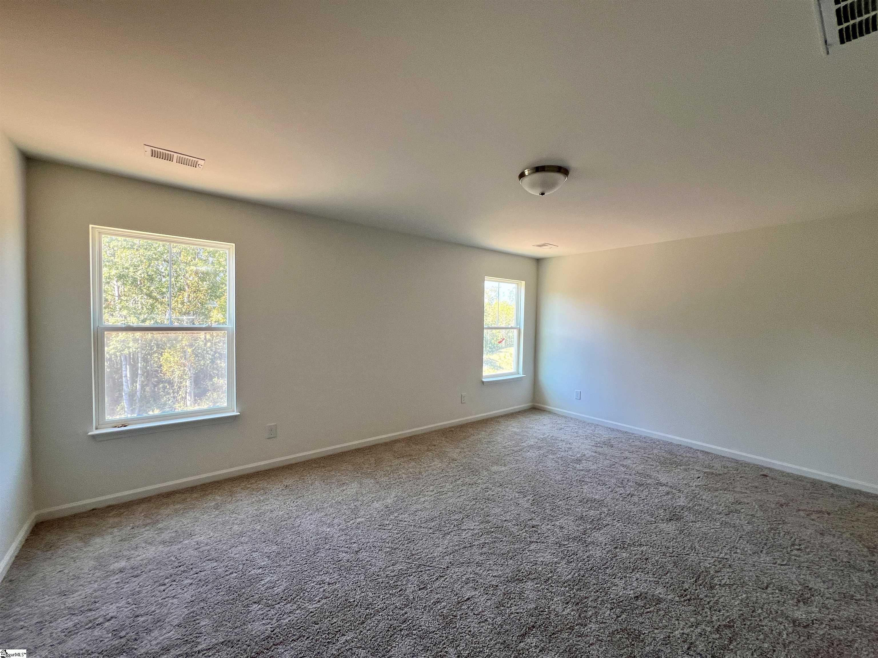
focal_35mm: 13
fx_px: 330
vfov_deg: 89.9
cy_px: 329
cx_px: 439
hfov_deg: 106.2
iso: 80
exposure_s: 1/99
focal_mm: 1.57
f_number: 1.8
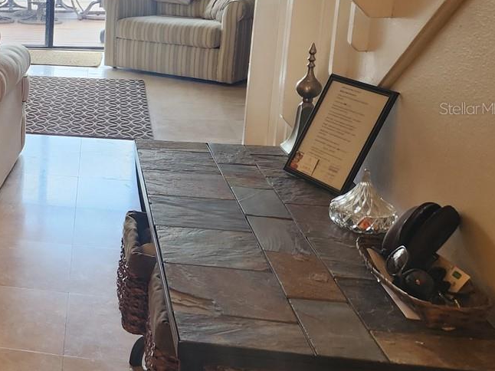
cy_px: 108
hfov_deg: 29.1
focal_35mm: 57
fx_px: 815
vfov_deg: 25.4
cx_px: -101
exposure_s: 1/120
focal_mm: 5.4
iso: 160
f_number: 1.8
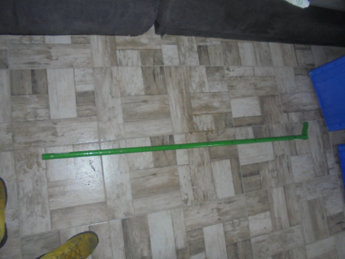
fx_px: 259
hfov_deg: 67.3
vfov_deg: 53.1
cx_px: 172
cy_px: 130
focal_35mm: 26
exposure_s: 1/30
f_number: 3.5
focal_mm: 4.6
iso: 250
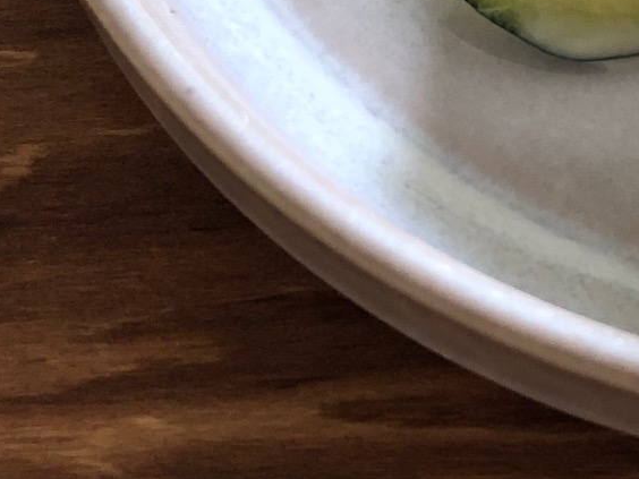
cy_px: -257
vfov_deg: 13.8
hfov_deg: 19.0
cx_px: 666
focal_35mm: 100
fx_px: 1846
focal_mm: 4
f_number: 1.8
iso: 80
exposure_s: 1/15
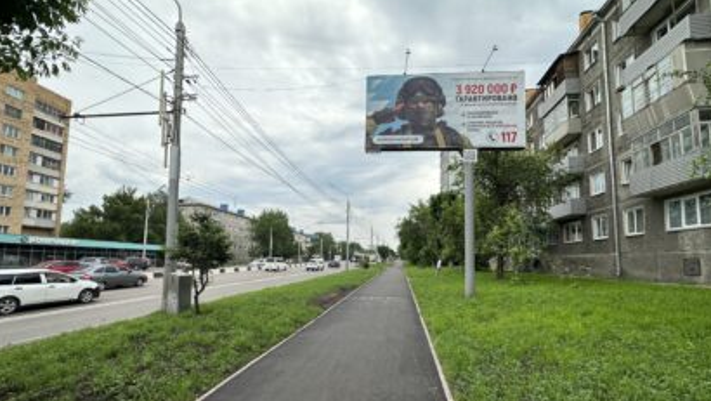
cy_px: 237
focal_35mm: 16
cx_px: 357
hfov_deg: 99.3
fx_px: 302
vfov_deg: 66.6
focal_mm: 2.22
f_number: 2.2
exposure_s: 1/2092
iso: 50
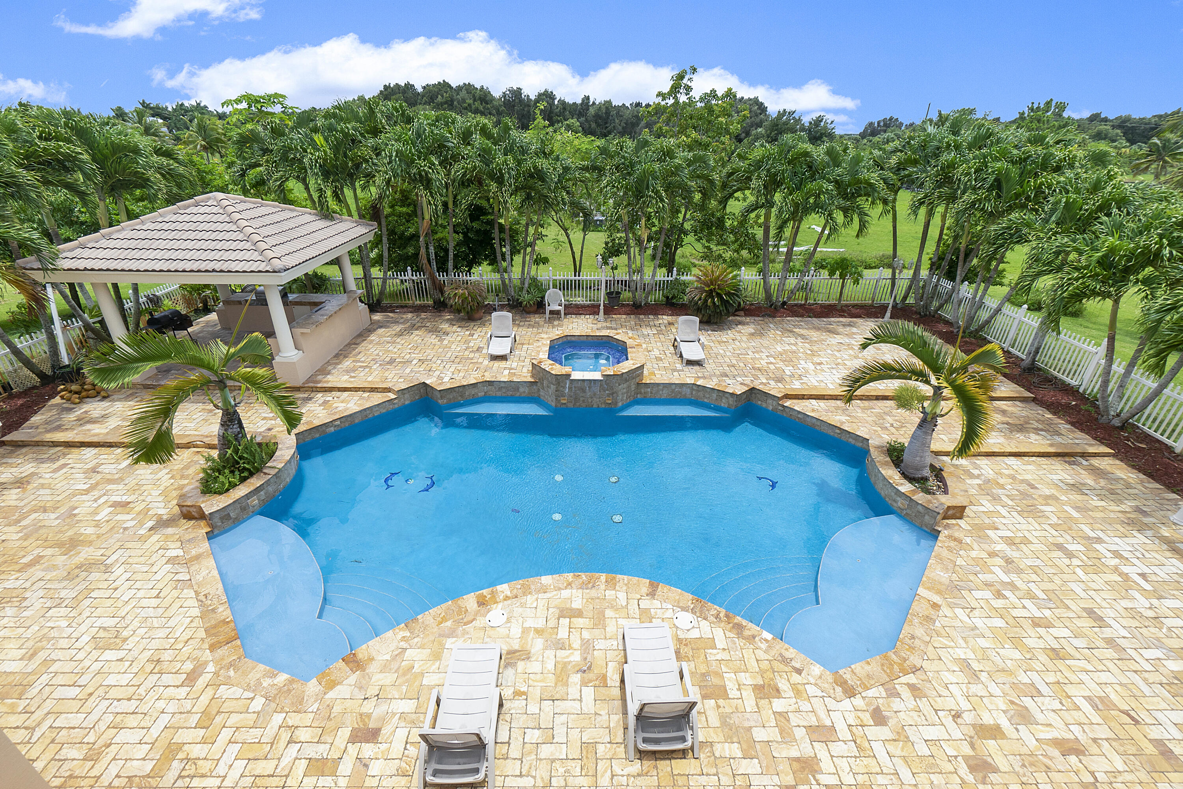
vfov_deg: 77.3
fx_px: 493
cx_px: 592
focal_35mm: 15
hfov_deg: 100.4
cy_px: 394
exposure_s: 1/2000
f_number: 9
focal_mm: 10
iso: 200
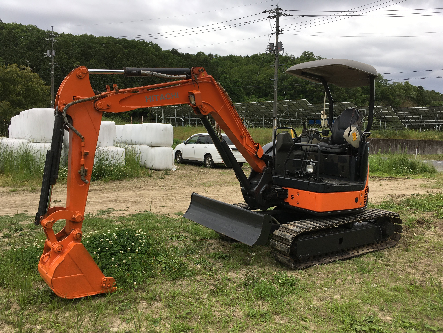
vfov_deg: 48.2
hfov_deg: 61.7
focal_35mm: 29
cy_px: 166
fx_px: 371
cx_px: 222
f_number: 2.2
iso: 25
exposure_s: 1/455
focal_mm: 4.15
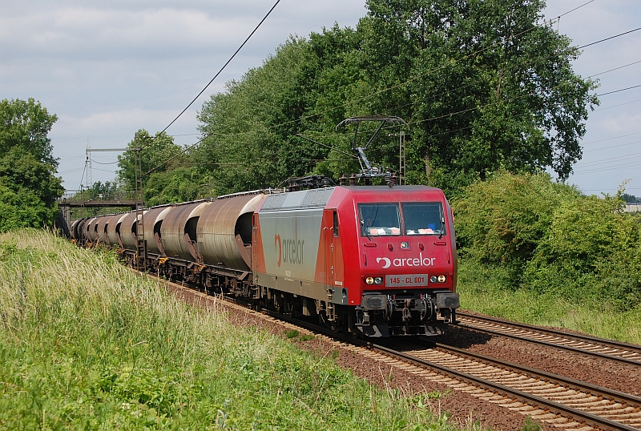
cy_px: 216
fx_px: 1660
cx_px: 320
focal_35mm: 93
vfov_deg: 14.8
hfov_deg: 21.9
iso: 200
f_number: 9
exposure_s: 1/500
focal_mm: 62
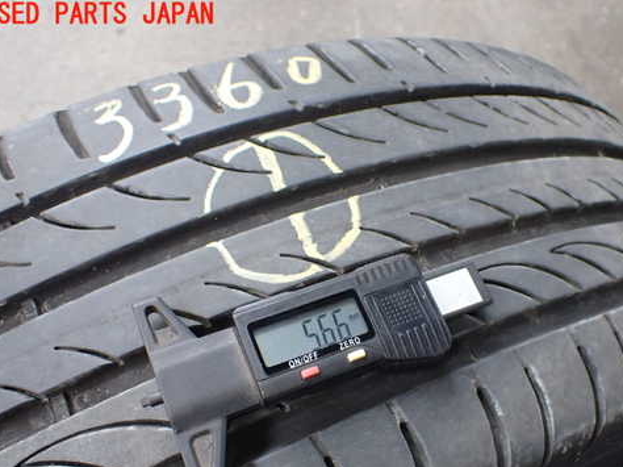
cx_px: 369
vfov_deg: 37.4
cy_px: 295
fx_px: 684
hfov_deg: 48.7
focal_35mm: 38
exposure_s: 1/125
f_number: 2.3
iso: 250
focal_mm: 5.4
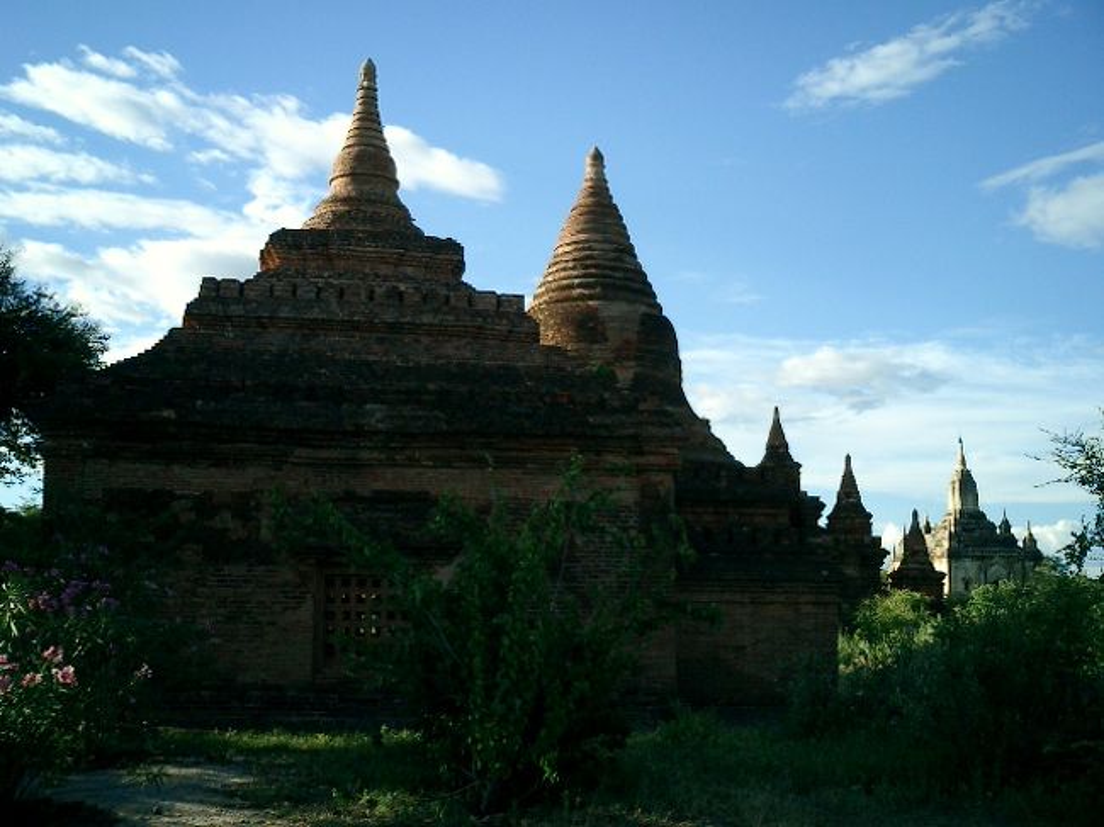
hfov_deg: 51.4
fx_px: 1148
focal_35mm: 36
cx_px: 552
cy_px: 414
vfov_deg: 39.6
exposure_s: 1/1000
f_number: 3.2
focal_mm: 7.5
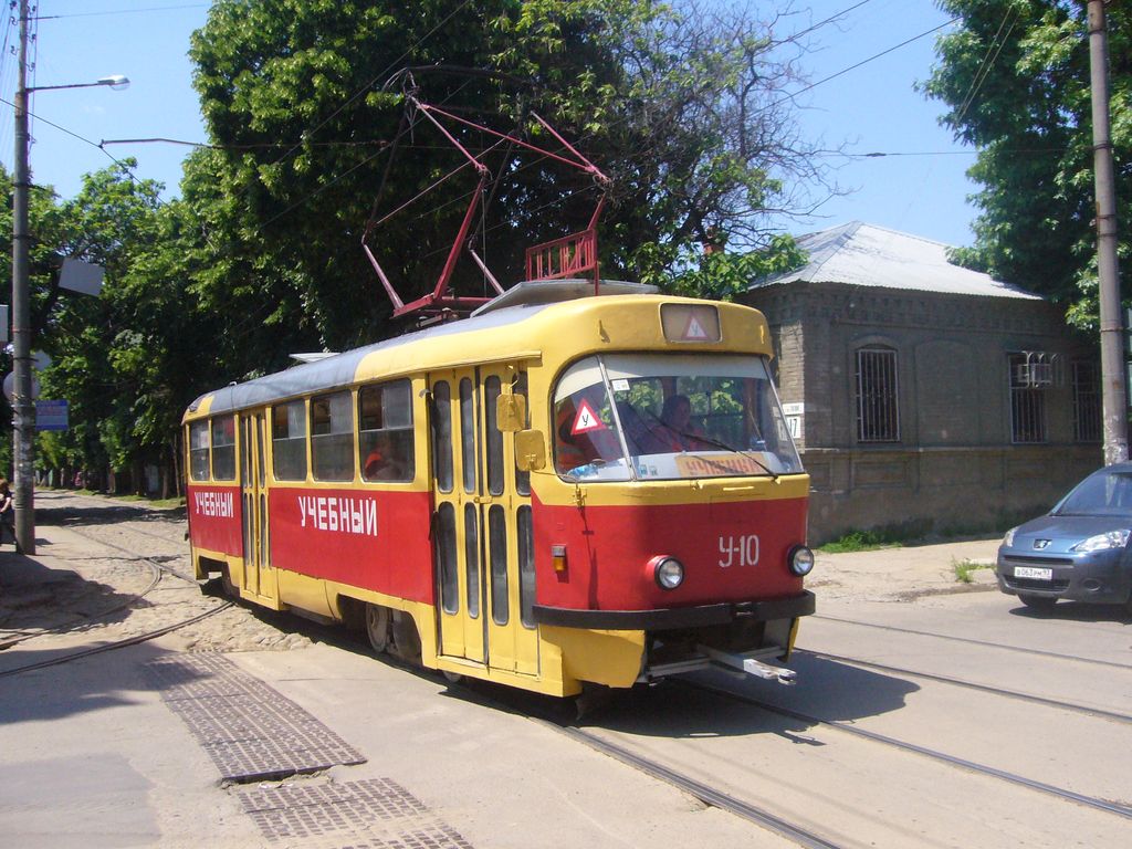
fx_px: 1145
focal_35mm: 35
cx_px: 566
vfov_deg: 40.7
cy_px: 424
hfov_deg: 52.6
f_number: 5.6
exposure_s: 1/640
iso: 200
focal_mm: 5.8
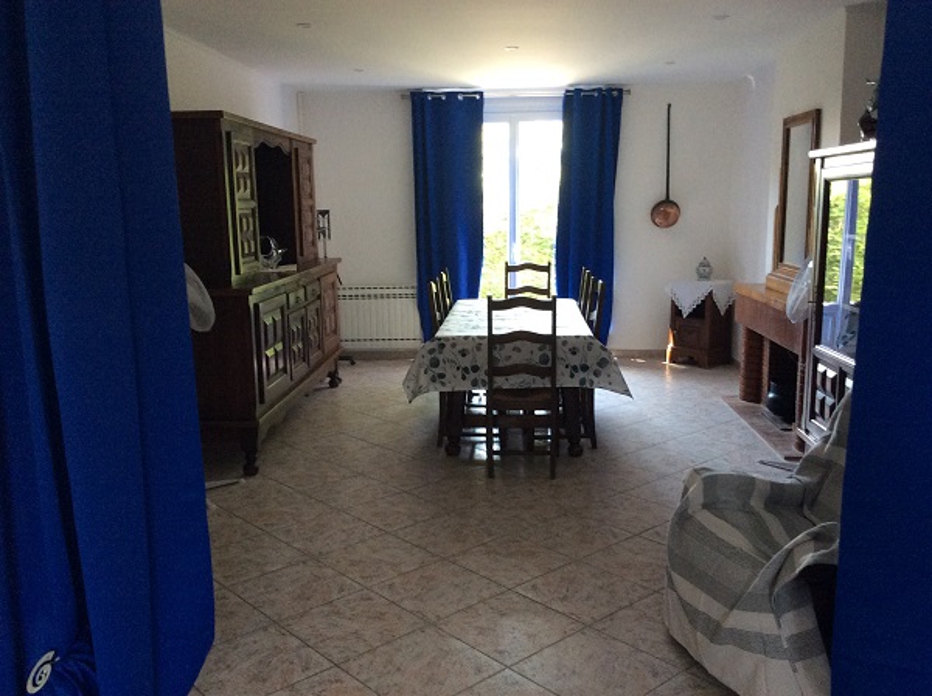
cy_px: 348
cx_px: 466
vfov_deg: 44.0
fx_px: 860
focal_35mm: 32
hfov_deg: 56.9
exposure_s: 1/25
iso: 100
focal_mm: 3.3
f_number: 2.4
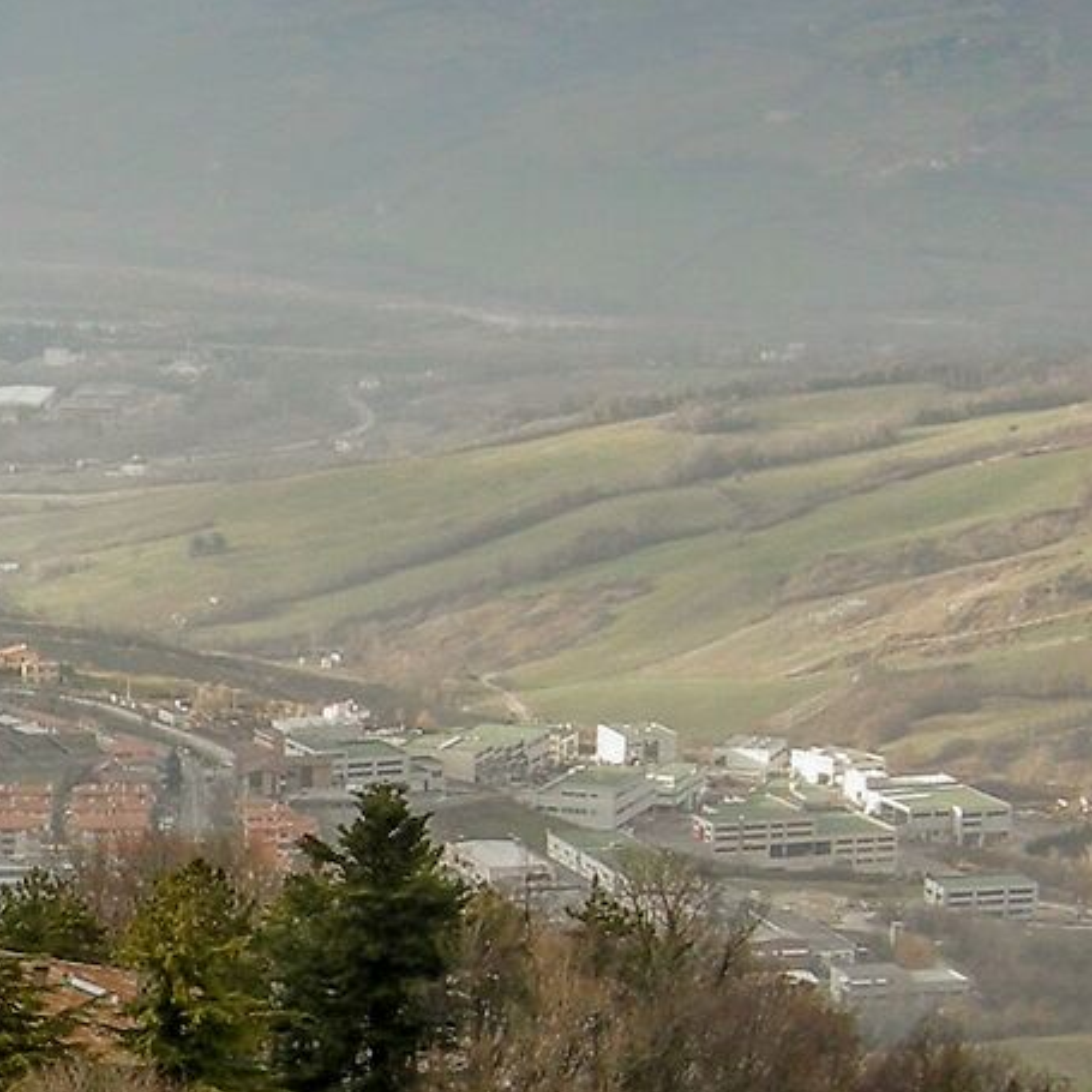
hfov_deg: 10.3
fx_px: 5996
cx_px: -170
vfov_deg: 10.3
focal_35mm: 168
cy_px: 1236
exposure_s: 1/90.7
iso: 64
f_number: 3.4
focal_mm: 7.5
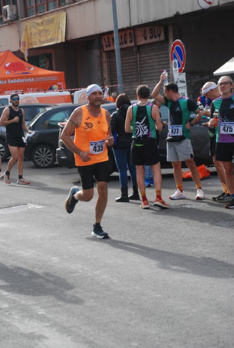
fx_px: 1018
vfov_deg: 19.4
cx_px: 117
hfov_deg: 13.1
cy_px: 174
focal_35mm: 105
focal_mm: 70
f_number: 5.6
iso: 1000
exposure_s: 1/1000
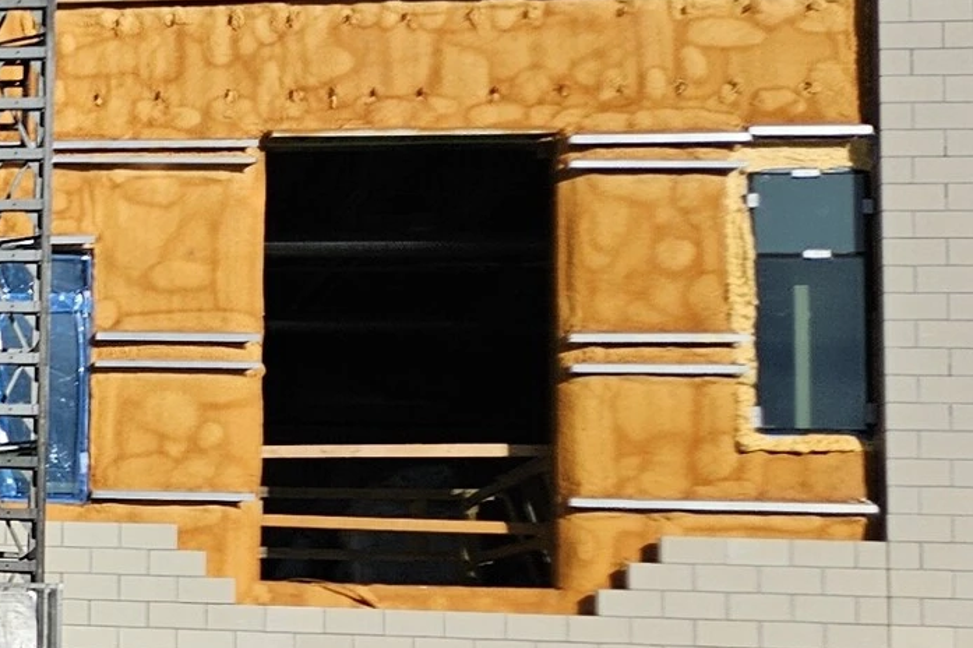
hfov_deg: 15.5
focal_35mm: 103
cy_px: 605
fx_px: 2782
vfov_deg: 13.1
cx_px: -1020
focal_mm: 5.4
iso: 25
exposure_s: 1/3531
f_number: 1.8
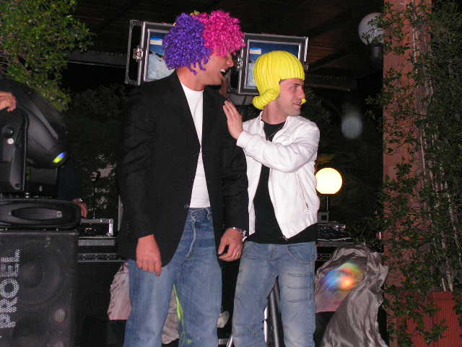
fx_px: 908
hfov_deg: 28.6
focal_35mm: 68
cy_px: 174
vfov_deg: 21.6
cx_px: 231
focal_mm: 11.4
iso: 200
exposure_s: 1/80
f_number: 3.3
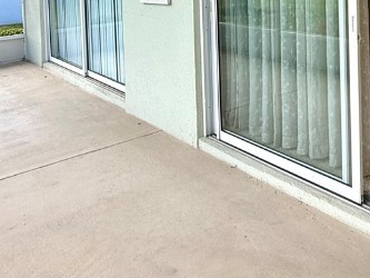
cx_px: 197
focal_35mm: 43
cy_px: -24
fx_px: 460
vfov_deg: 30.3
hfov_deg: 43.8
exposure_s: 1/154
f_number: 2.2
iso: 64
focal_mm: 2.22
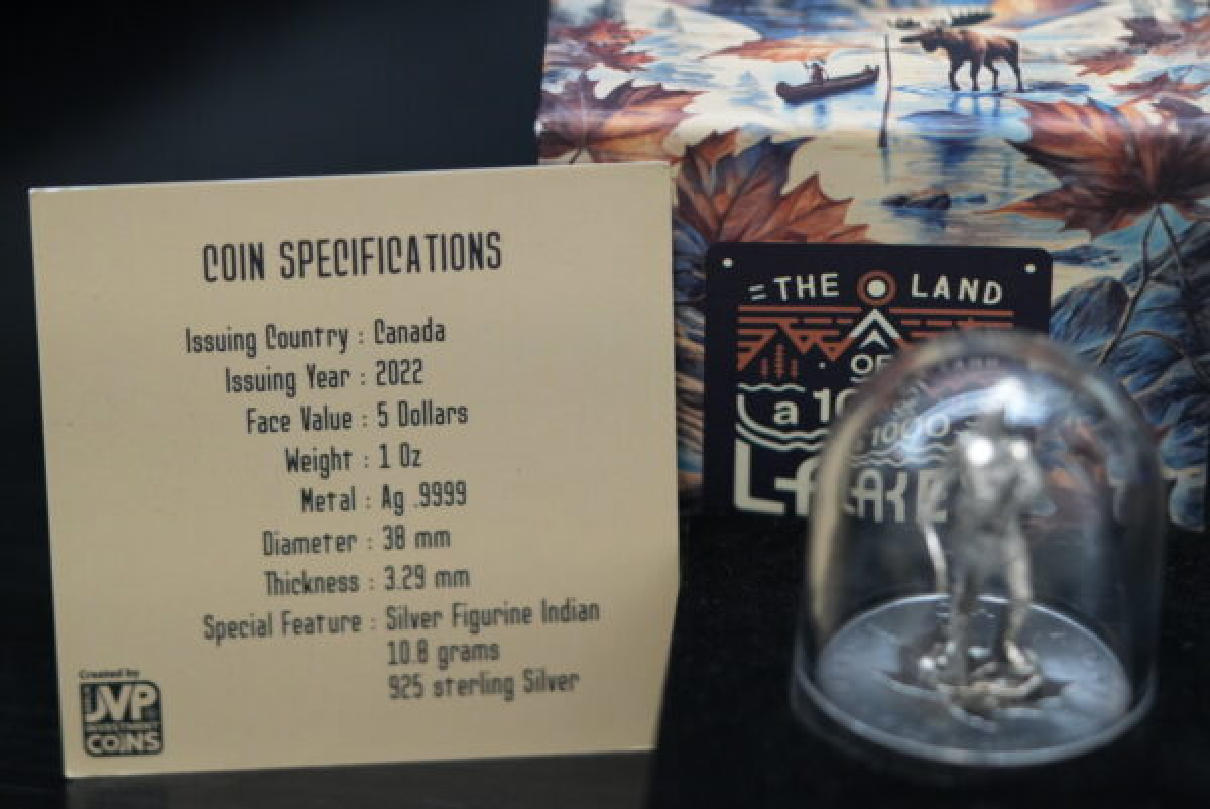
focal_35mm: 135
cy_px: 404
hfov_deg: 15.2
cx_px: 605
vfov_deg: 10.2
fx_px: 4541
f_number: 2.8
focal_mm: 90
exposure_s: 1/160
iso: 2000
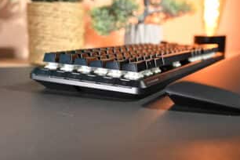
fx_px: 340
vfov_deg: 26.4
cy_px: 100
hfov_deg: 38.8
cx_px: 134
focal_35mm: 51
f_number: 5.6
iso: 560
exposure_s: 1/40
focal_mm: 40
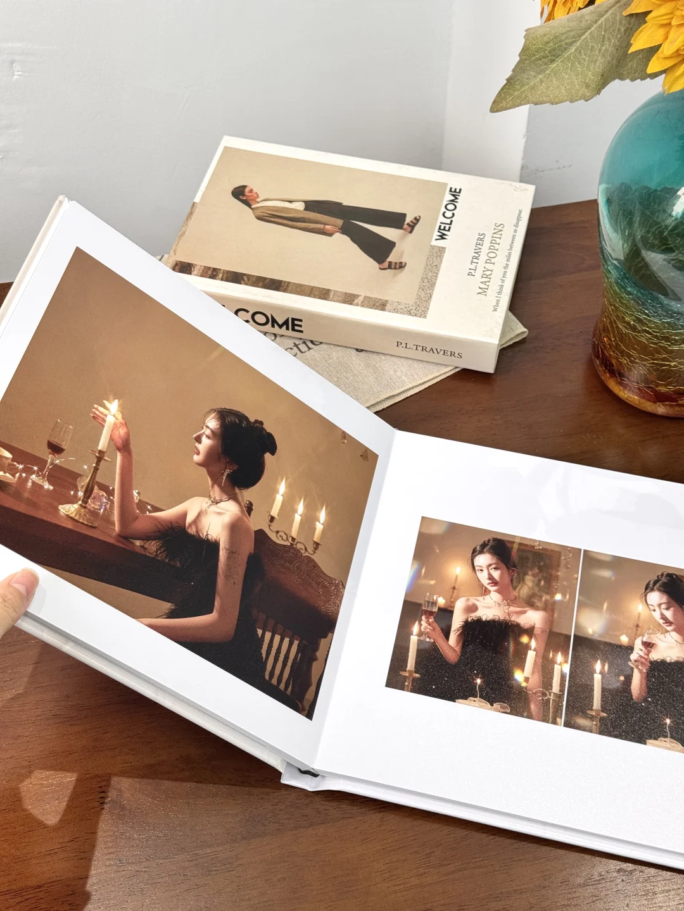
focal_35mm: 48
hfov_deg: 30.3
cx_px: 342
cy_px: 456
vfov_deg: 39.7
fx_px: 1265
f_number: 1.78
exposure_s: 1/50
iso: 50
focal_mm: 6.76
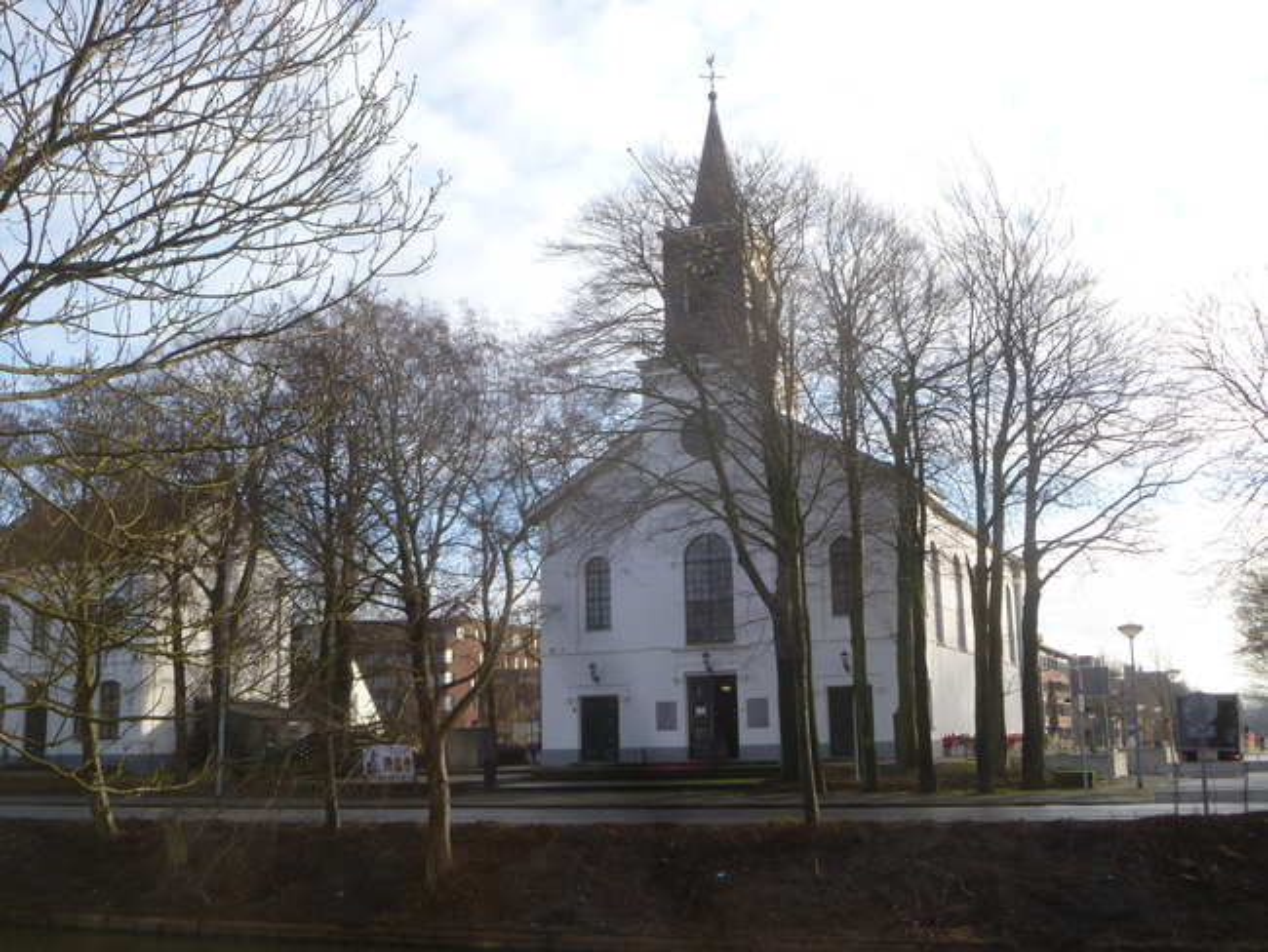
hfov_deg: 47.8
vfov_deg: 36.8
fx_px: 1429
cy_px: 476
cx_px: 634
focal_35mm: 39
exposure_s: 1/250
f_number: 3.7
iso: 80
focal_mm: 6.9
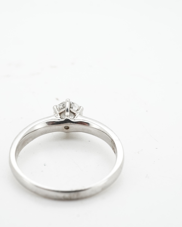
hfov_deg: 22.5
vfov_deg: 27.9
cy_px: 119
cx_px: 72
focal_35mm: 68
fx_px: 458
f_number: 22
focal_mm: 30
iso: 250
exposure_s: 1/100
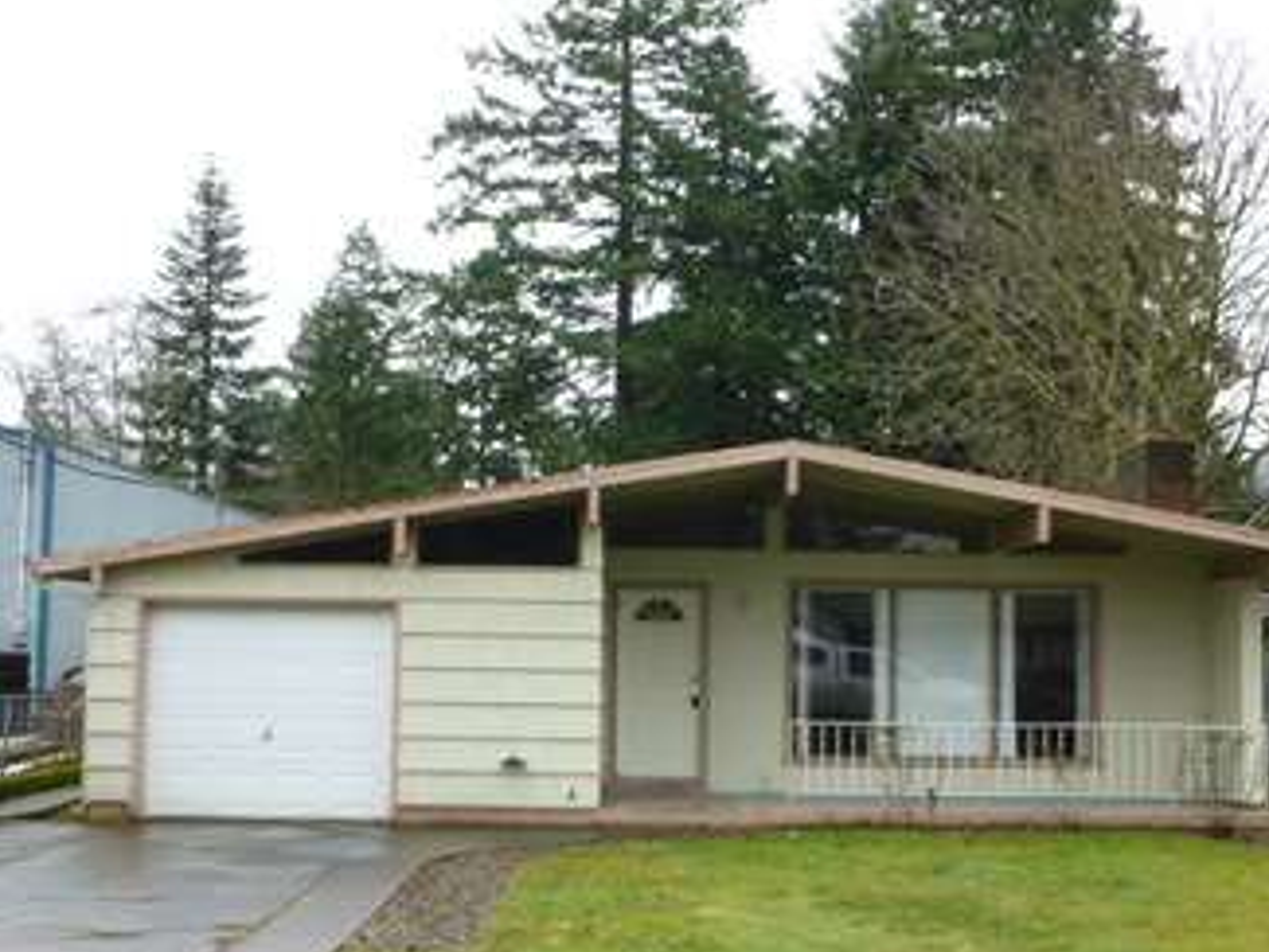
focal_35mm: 50
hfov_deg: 38.2
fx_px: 1834
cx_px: 672
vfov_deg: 29.1
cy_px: 472
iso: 160
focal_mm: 8.4
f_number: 3.8
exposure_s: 1/60
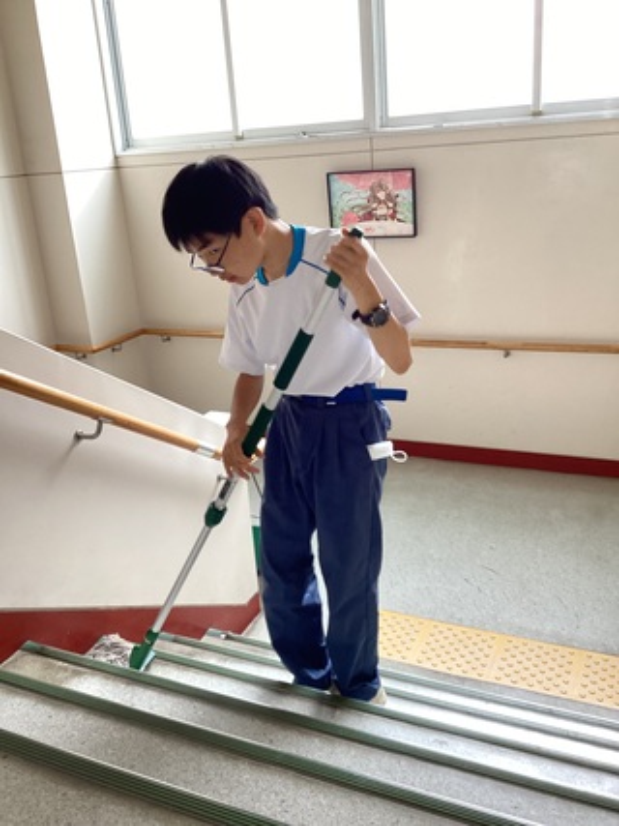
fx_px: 739
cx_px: 310
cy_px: 413
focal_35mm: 31
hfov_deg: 45.4
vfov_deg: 58.4
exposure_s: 1/60
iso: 64
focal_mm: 3.3
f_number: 2.4
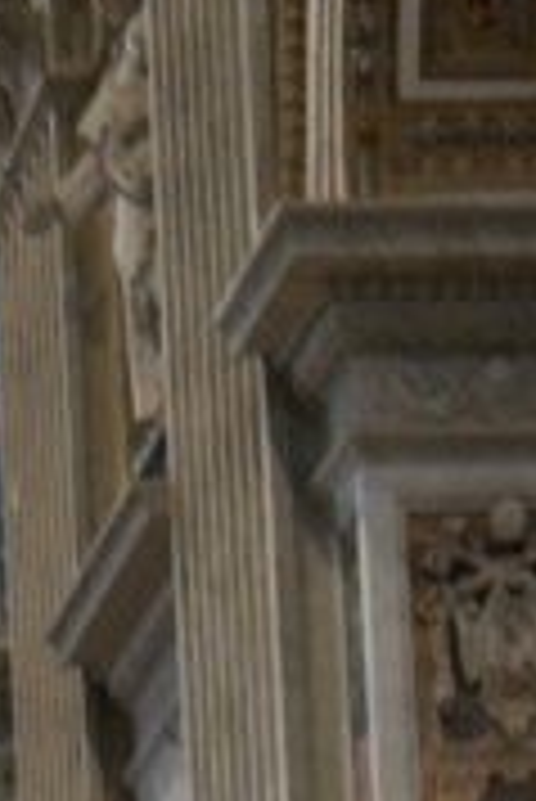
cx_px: -752
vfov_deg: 10.5
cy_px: 2174
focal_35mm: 155
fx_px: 3455
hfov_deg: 8.2
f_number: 3.5
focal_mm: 16
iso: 1250
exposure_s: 1/30
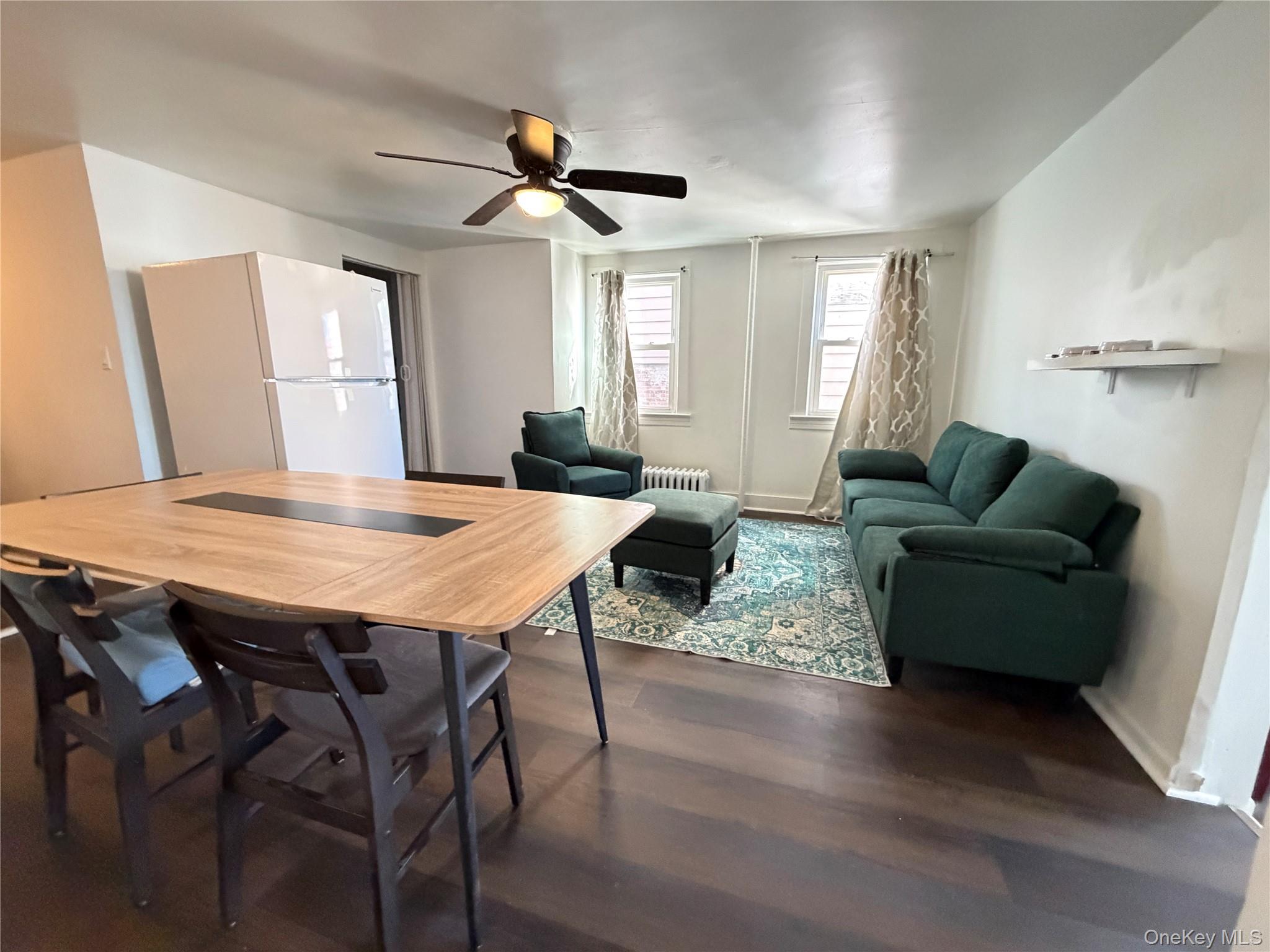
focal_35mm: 14
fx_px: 514
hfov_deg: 102.1
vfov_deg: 85.7
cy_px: 476
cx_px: 635
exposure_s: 1/60
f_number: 2.2
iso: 800
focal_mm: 2.22
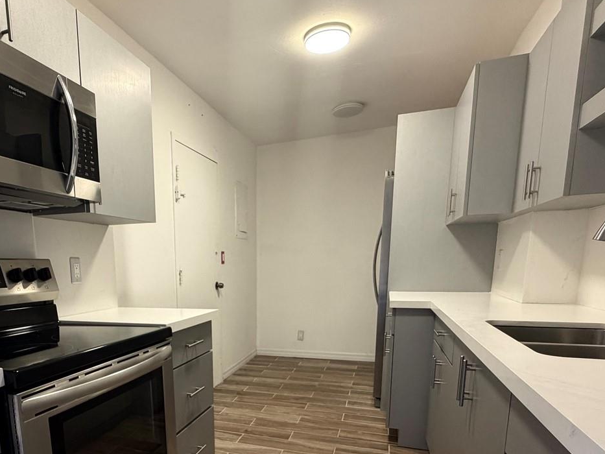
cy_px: 340
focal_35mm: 24
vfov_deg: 54.2
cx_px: 217
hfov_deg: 70.1
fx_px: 420
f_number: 2.2
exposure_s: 1/88
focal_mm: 2.22
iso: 320
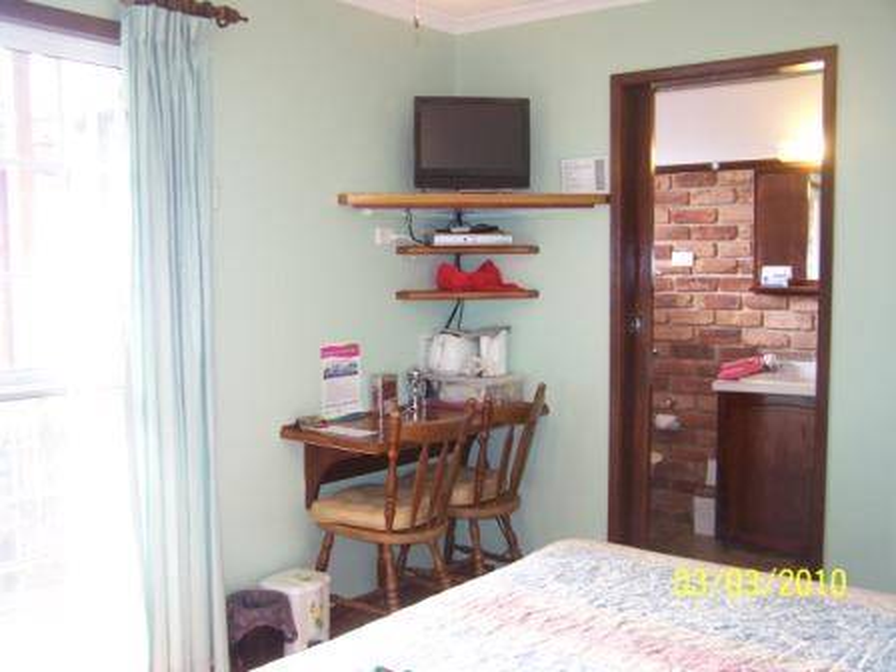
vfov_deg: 37.7
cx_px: 448
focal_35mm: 38
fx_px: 984
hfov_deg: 49.0
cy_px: 336
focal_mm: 6.3
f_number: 2.8
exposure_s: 1/15
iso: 140
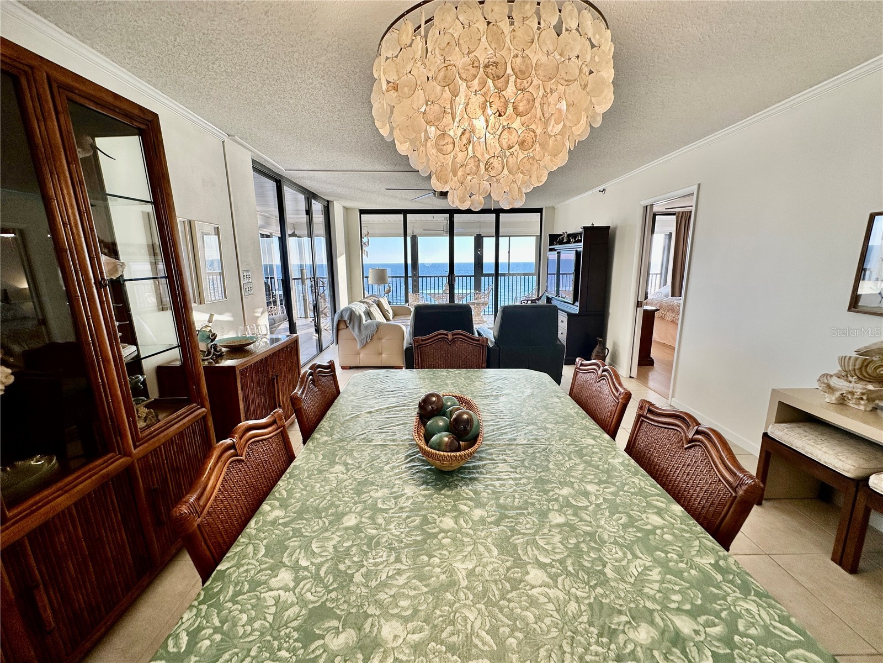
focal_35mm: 14
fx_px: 357
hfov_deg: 102.1
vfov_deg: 85.7
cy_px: 332
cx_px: 442
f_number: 2.2
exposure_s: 1/122
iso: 40
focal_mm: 2.22
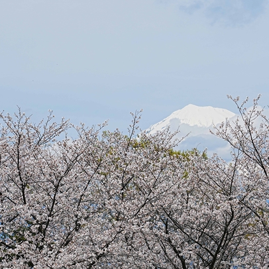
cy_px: 169
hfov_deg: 9.9
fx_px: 1547
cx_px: 114
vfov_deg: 9.9
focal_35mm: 176
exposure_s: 1/640
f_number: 8
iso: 100
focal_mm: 105
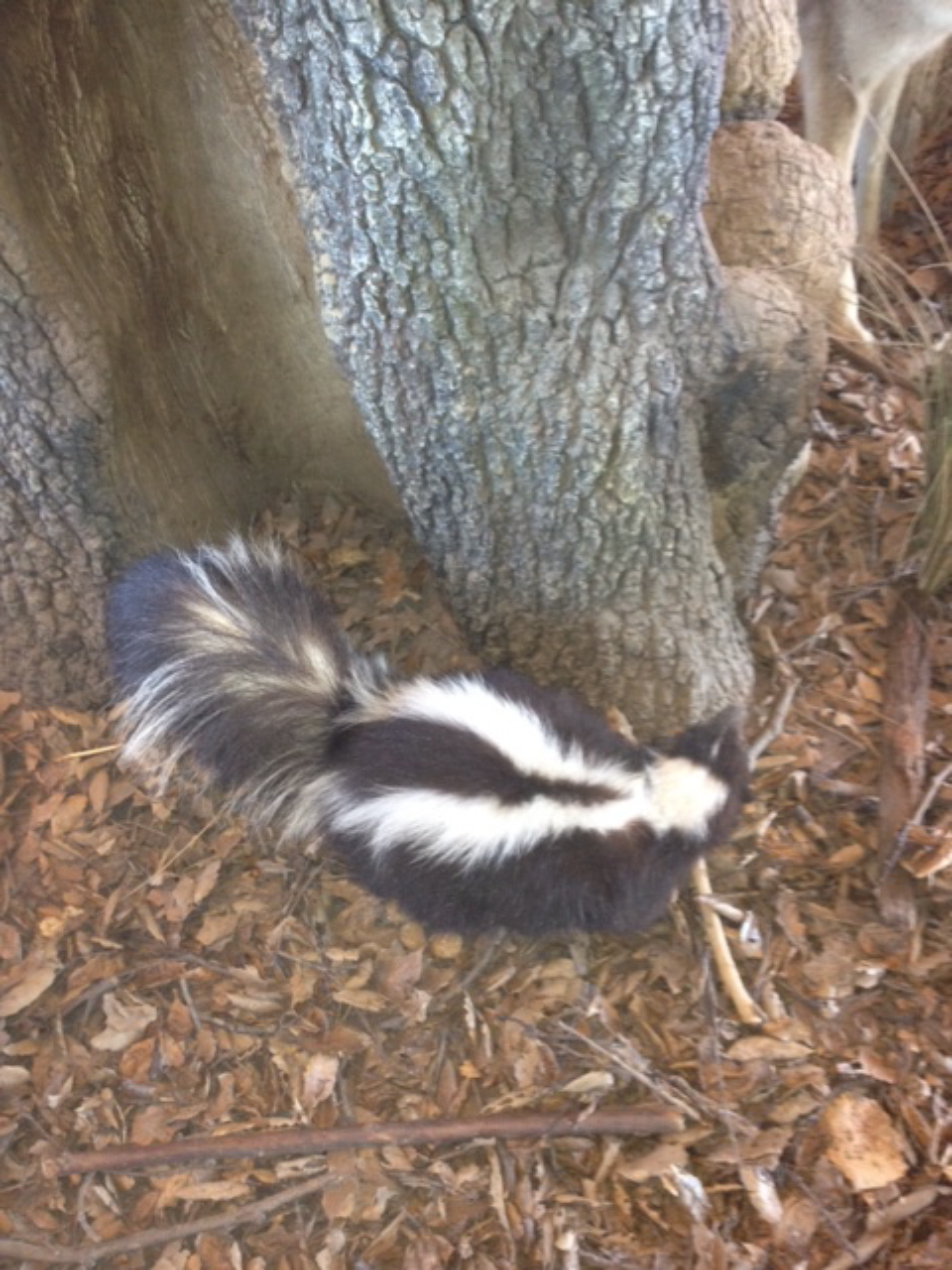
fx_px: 1283
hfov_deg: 40.7
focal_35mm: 35
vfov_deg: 52.6
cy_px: 635
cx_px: 476
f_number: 2.4
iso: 160
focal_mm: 4.28
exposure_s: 1/20
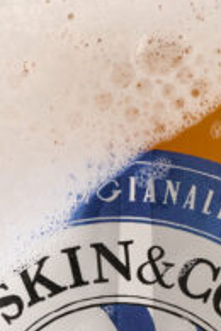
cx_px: 118
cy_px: 372
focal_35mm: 550
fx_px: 5064
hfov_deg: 2.5
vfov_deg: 3.7
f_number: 13
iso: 100
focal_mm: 105
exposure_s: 1/160
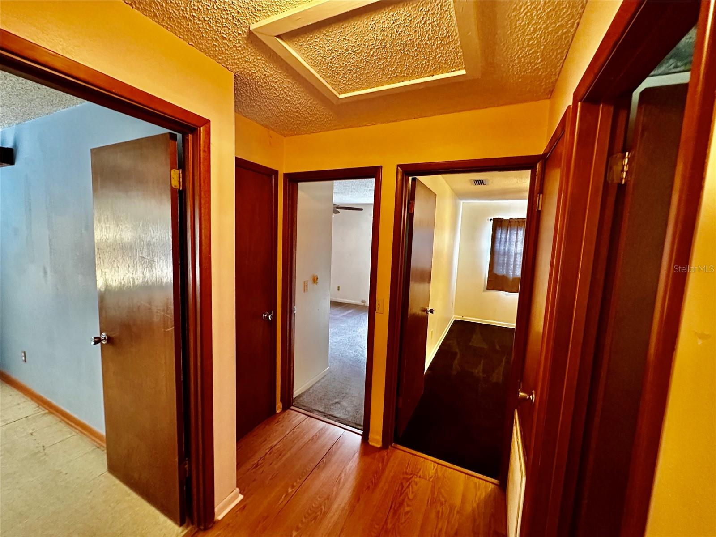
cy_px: 268
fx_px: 290
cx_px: 358
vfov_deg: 85.7
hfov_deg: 102.1
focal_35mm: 14
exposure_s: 1/60
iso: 800
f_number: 2.2
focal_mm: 2.22
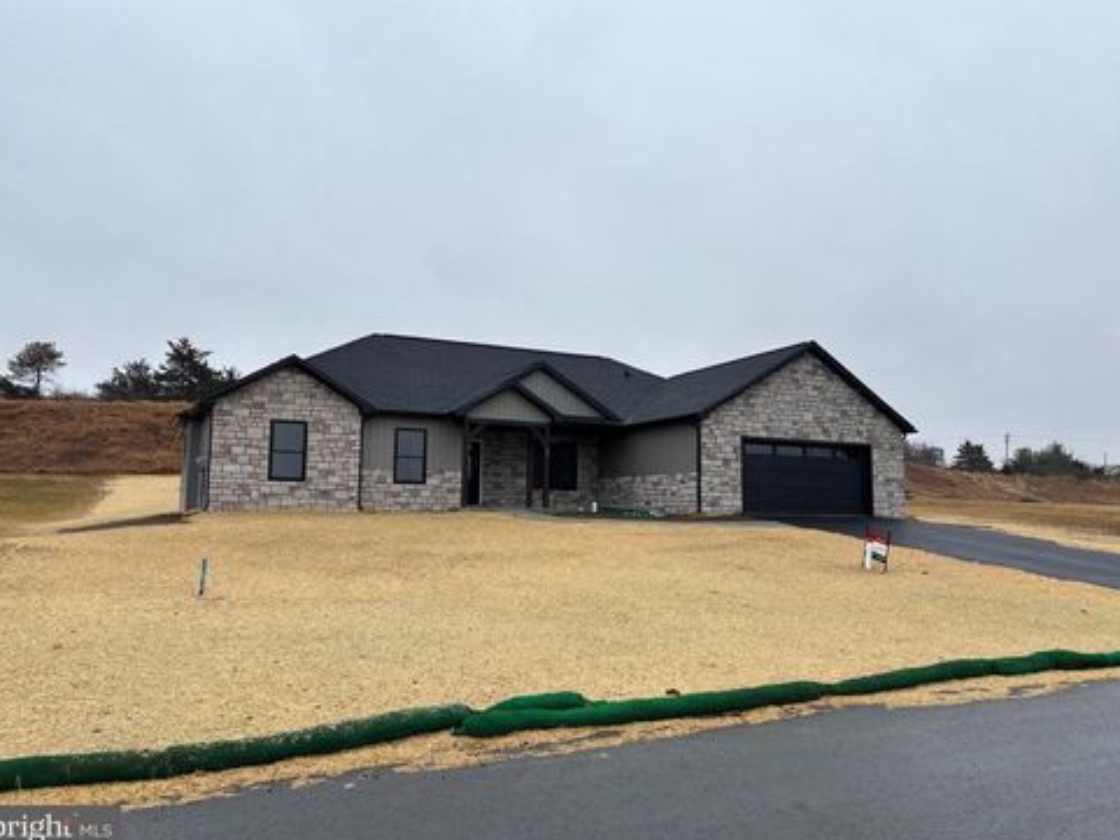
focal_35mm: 27
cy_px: 415
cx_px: 561
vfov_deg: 51.4
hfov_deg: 65.3
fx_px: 874
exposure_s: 1/1418
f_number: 1.6
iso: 50
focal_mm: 5.96
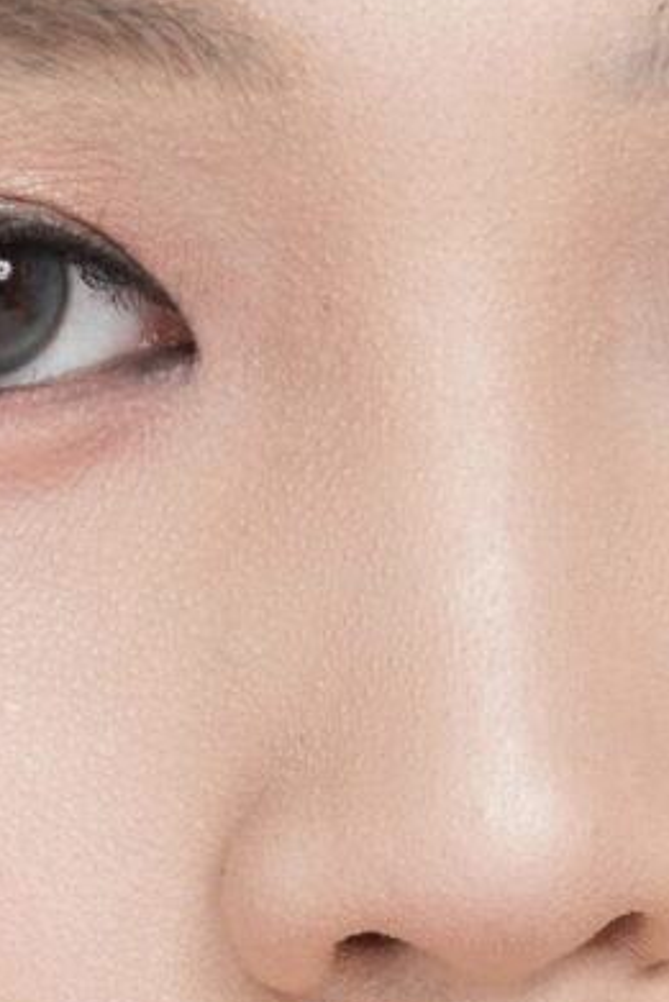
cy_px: 1081
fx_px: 33390
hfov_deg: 1.1
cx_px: 317
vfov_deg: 1.7
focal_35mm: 1199
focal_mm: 183
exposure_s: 1/160
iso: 100
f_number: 13
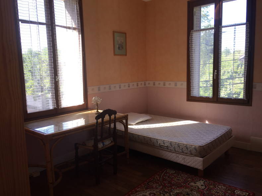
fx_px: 219
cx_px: 131
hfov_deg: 61.7
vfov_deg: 48.2
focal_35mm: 29
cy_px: 98
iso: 32
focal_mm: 4.15
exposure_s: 1/102
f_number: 2.2
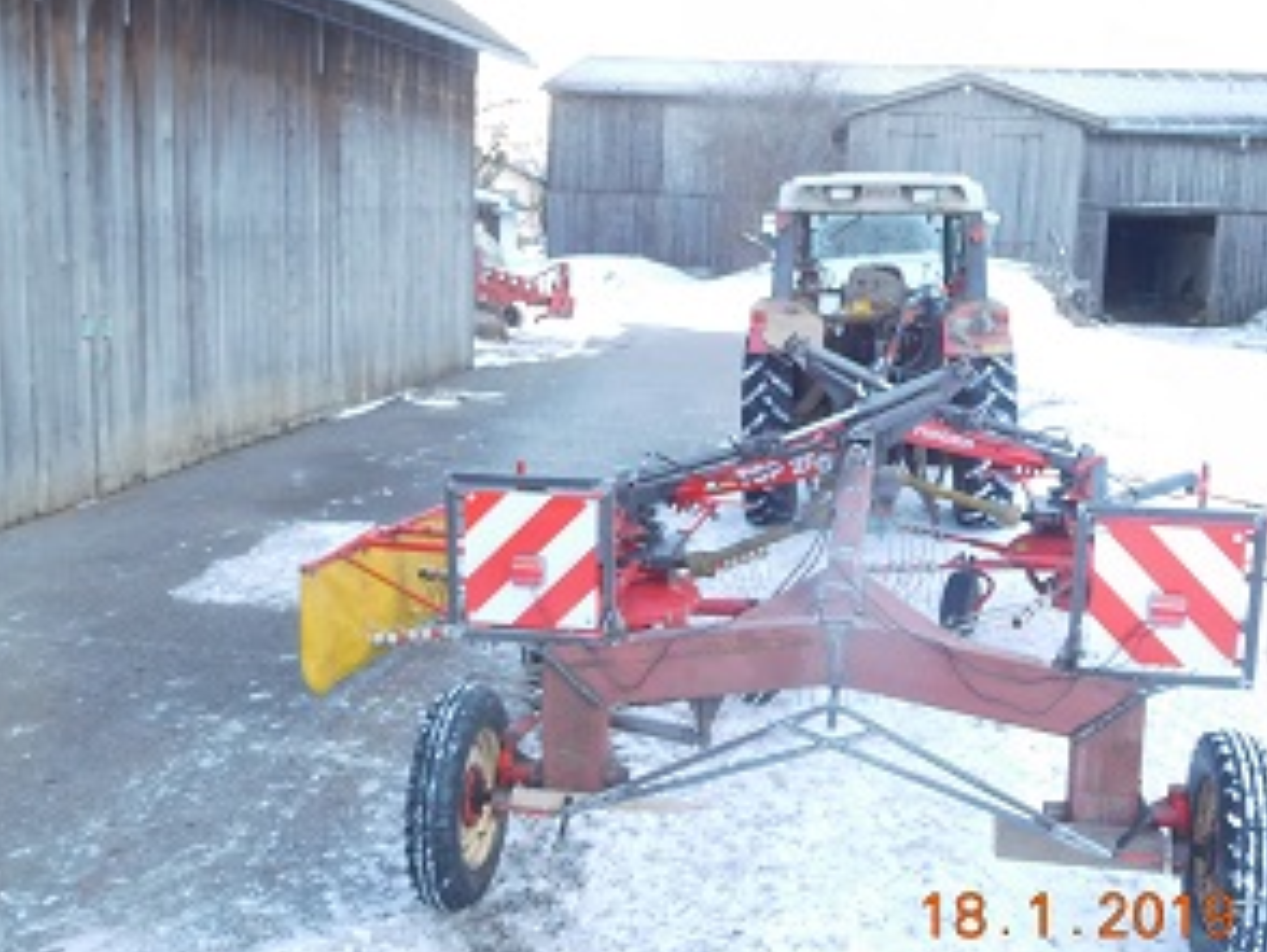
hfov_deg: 53.7
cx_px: 733
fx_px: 1245
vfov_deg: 41.7
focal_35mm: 34
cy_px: 405
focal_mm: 4.5
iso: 280
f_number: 3.4
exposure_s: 1/30
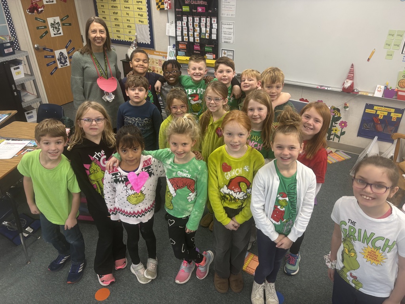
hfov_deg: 67.3
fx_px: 304
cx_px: 202
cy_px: 152
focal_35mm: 26
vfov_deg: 53.1
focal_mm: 5.96
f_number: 1.6
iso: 100
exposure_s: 1/60
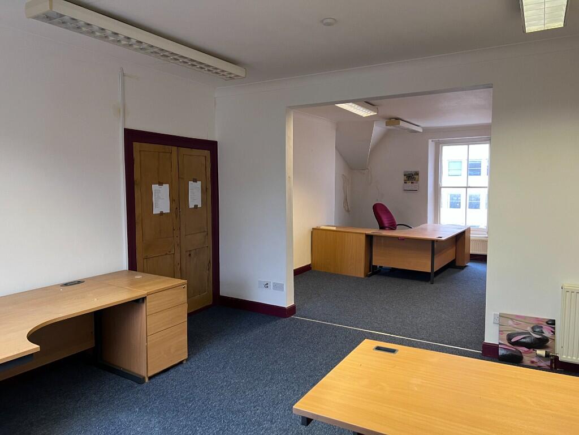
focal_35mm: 26
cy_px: 218
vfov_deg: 53.1
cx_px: 290
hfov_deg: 67.3
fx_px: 435
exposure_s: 1/50
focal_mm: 5.7
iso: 160
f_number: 1.5
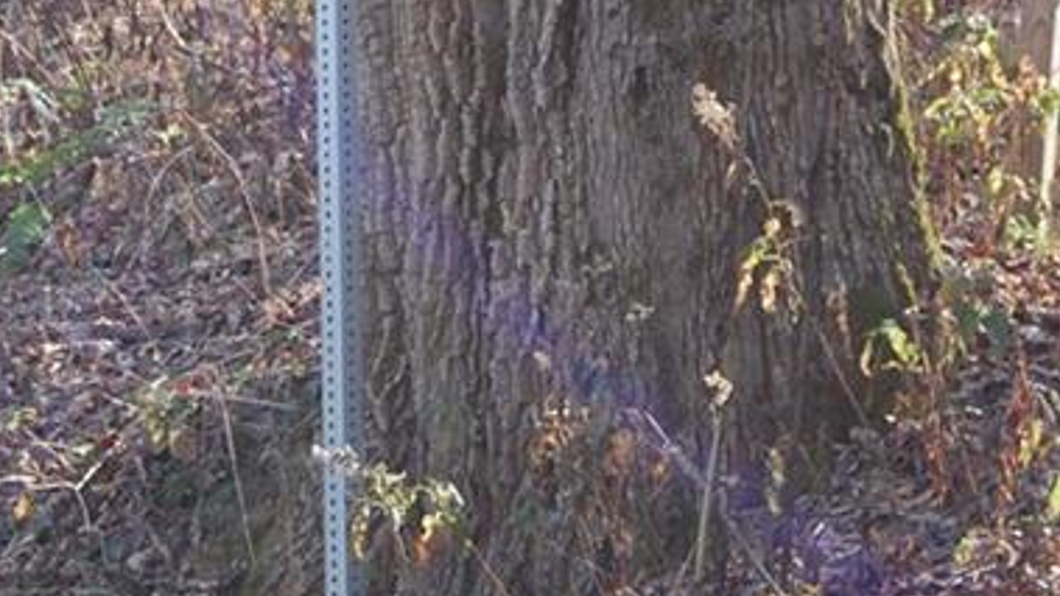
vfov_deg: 9.1
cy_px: -213
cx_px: 503
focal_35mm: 131
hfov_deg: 16.3
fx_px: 3693
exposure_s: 1/125
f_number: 5.6
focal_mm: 31
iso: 400
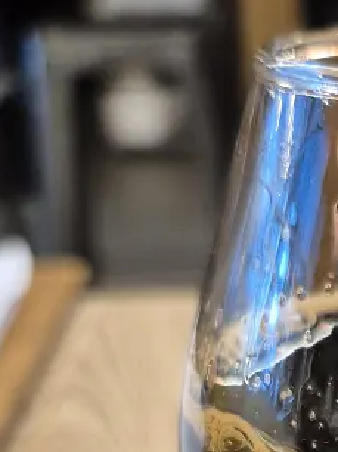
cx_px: 494
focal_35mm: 77
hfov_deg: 17.4
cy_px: 592
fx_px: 1004
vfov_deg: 22.6
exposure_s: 1/120
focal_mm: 5.4
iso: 500
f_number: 1.8
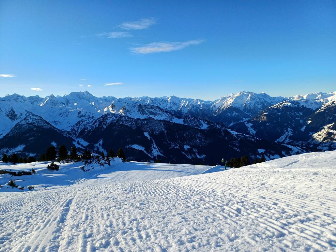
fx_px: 243
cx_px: 168
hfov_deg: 69.4
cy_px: 126
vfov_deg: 54.9
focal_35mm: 25
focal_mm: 4.65
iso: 50
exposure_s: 1/1429
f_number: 1.8
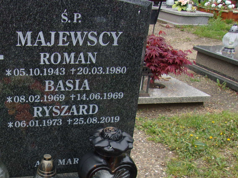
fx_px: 337
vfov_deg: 29.2
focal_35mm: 49
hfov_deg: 37.6
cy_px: 133
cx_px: 50
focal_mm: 4.9
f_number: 3
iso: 80
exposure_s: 1/110
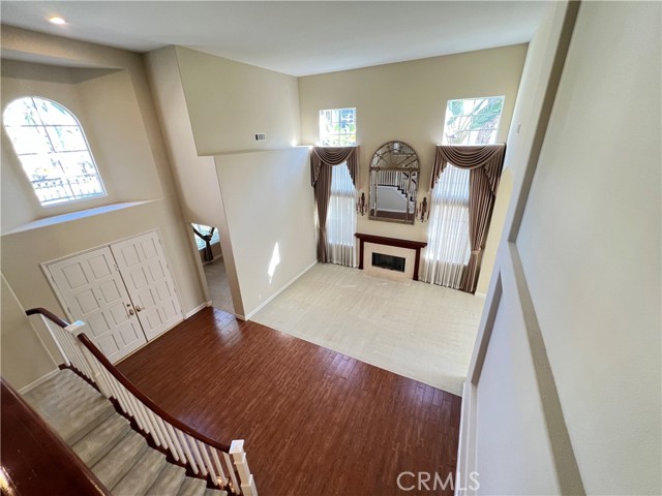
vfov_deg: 89.9
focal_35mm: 13
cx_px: 331
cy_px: 248
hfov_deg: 106.2
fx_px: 249
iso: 200
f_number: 1.8
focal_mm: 1.57
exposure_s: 1/60
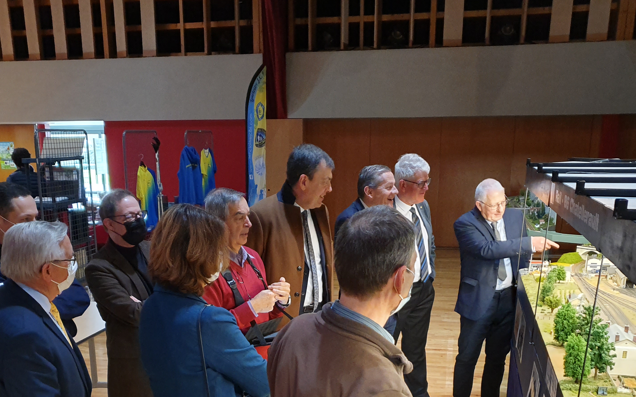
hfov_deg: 50.4
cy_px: 330
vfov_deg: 31.7
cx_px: 300
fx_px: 676
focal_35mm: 39
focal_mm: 4.32
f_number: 1.5
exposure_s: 1/50
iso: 250
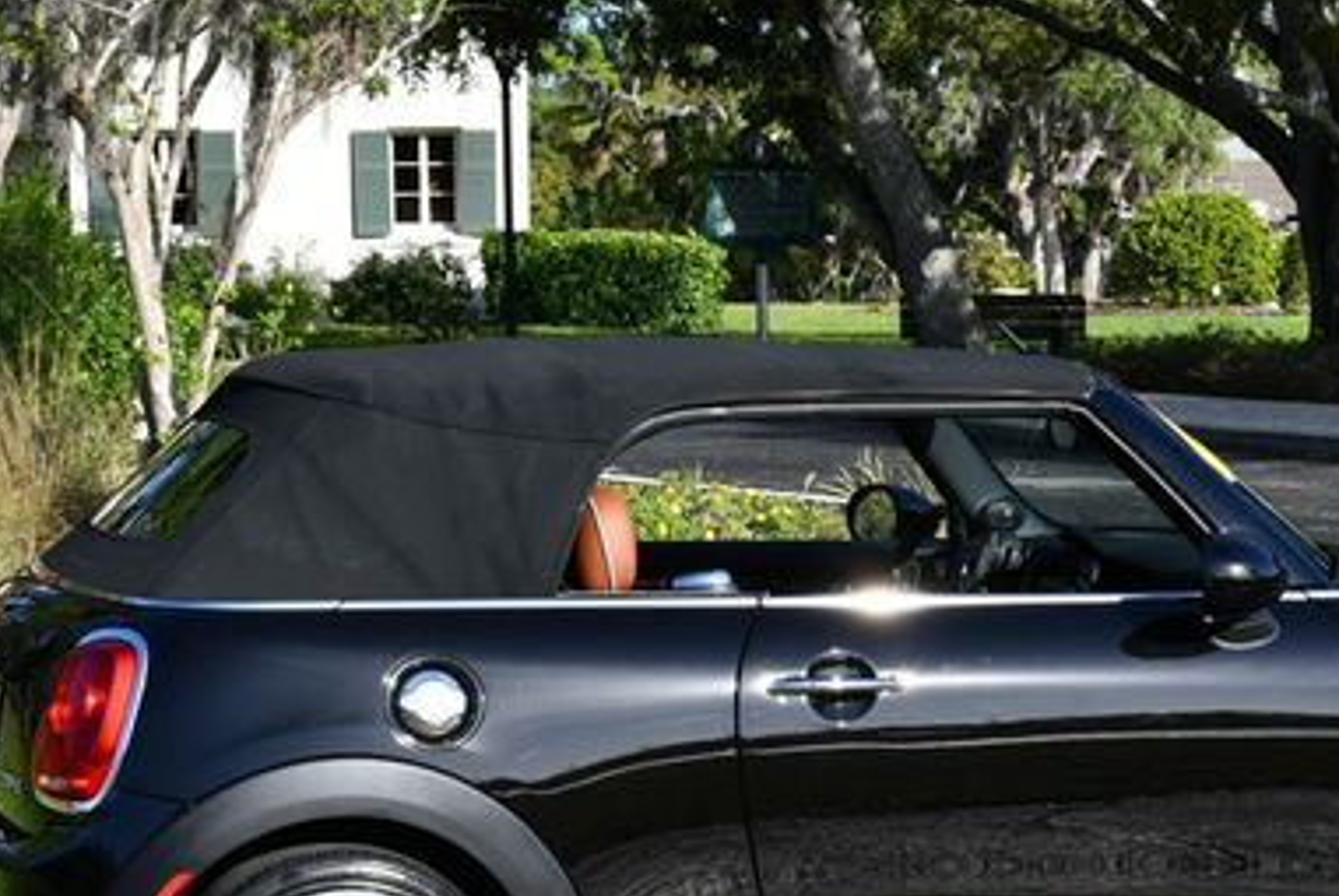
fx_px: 3500
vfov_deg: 14.6
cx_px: 822
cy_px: 562
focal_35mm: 94
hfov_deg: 21.6
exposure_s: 1/250
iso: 160
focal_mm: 28
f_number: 8
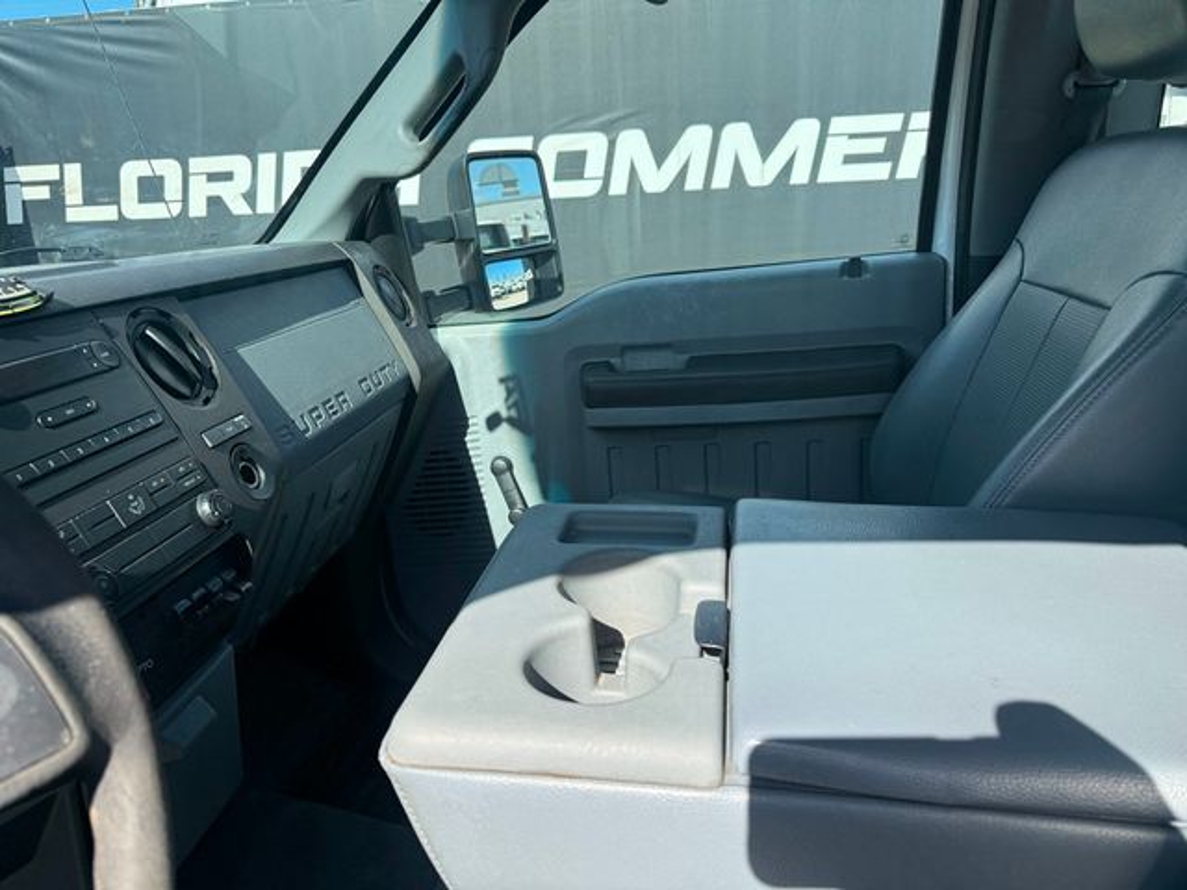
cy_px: 445
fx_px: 823
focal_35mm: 24
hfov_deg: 71.6
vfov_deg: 56.8
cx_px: 594
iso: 100
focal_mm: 6.76
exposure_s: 1/2000
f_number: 1.78
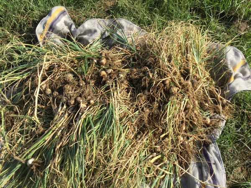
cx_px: 126
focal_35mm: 31
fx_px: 225
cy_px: 94
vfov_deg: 45.4
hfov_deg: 58.4
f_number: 2.4
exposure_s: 1/1045
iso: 25
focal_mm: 3.3
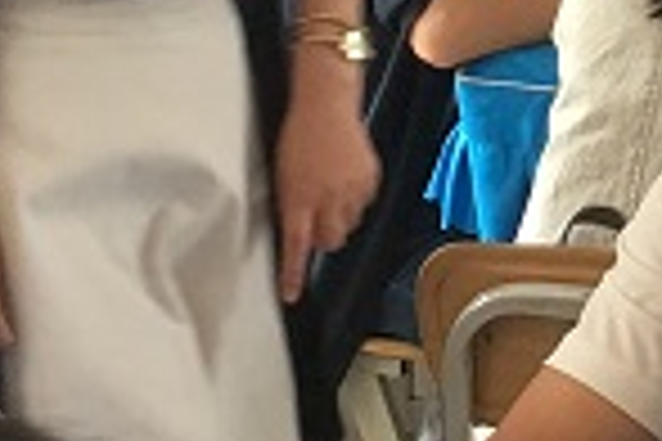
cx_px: 712
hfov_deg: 11.0
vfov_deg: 7.3
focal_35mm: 185
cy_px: -277
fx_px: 3402
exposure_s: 1/17
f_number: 2.2
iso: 64
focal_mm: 4.15
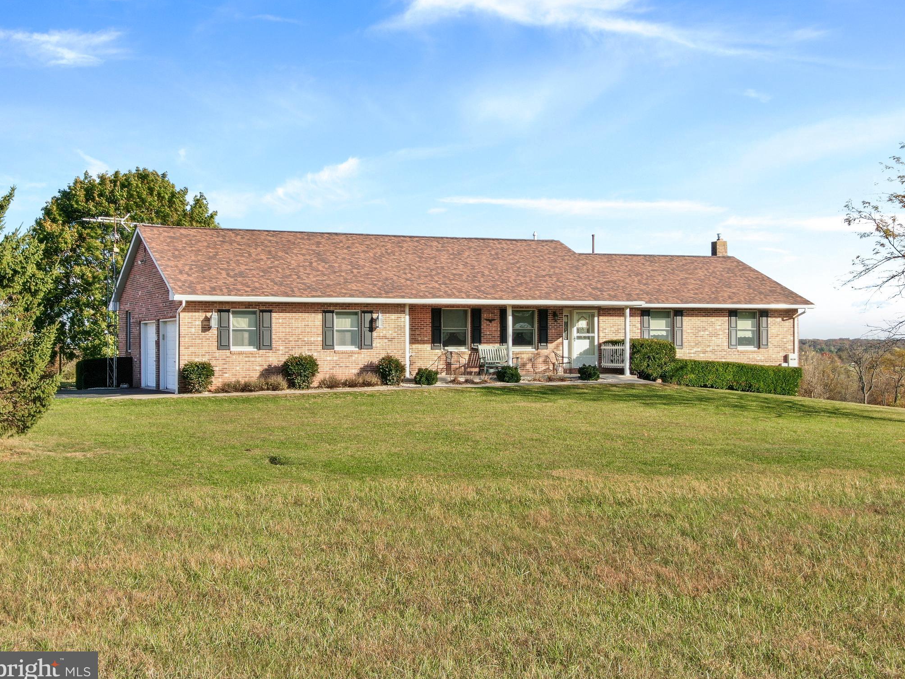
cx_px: 447
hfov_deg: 39.7
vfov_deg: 30.3
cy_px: 342
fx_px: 1255
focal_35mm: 48
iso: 110
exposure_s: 1/240
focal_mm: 8.42
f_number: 3.8
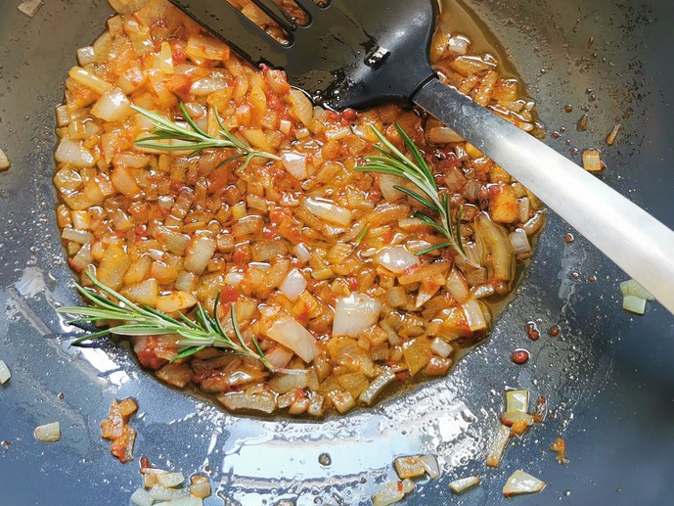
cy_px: 162
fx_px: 915
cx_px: 302
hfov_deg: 40.4
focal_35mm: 47
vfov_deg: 30.6
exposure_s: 1/100
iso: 80
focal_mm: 5.56
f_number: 1.6
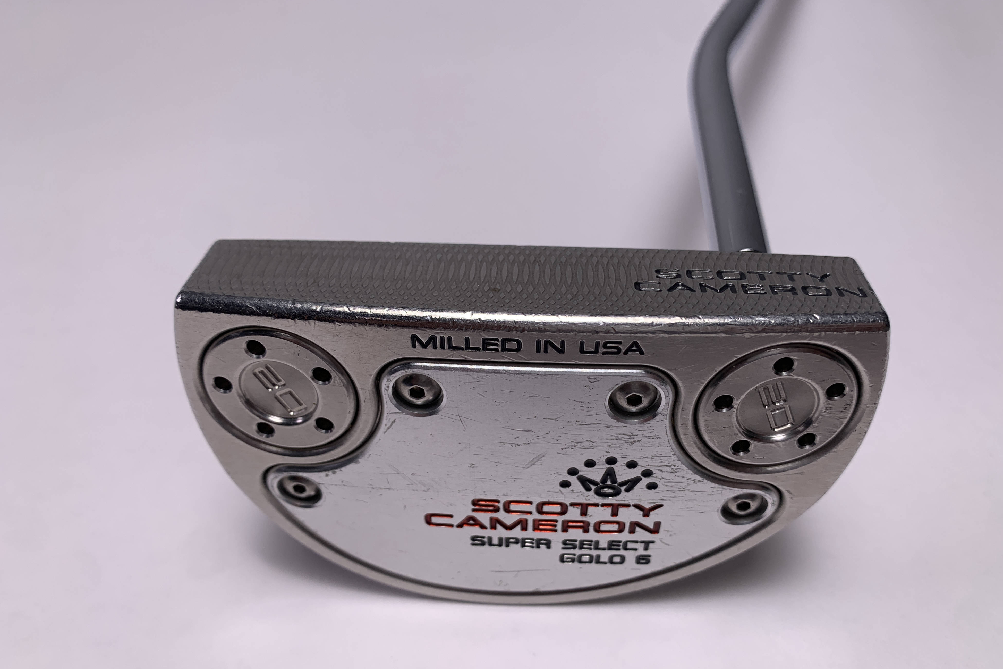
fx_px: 780
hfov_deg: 65.5
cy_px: 370
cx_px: 511
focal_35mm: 28
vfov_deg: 46.3
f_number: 1.8
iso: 25
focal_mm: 4.25
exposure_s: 1/305
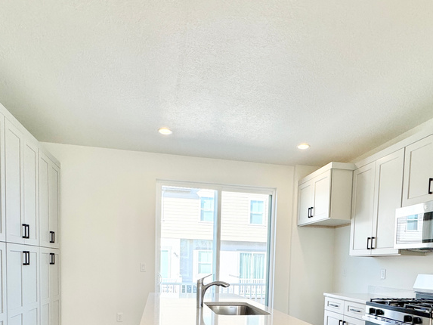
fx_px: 313
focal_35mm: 25
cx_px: 226
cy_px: 284
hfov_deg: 69.3
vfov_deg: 49.7
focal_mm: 2.22
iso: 40
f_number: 2.2
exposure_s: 1/205
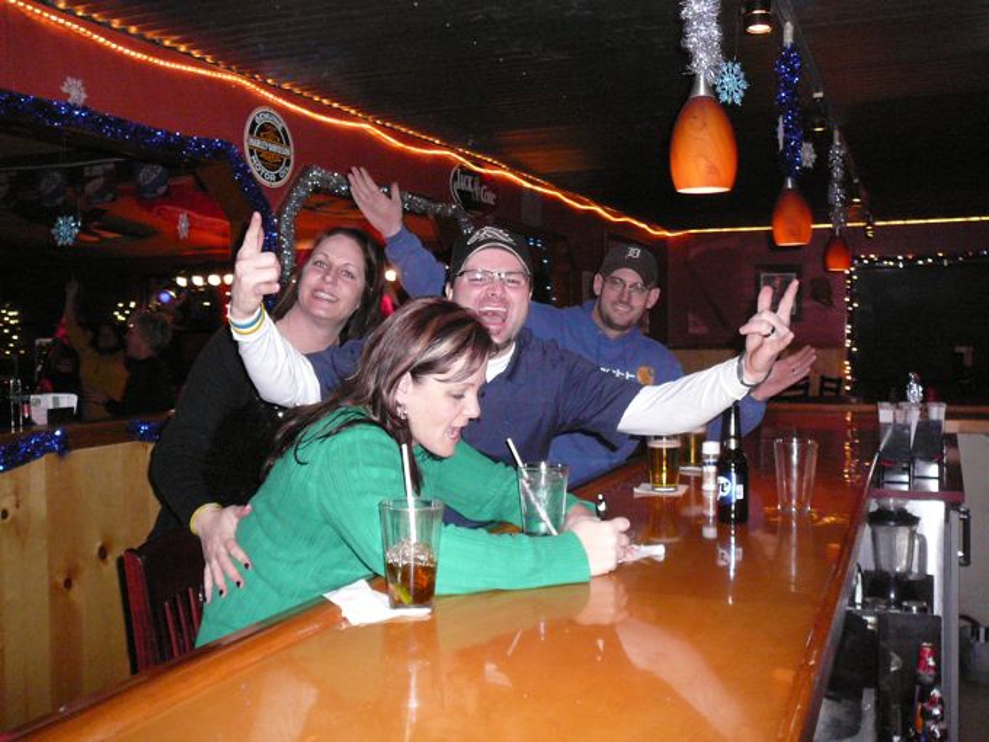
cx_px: 494
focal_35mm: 35
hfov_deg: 52.6
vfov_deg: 40.7
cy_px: 371
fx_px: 1000
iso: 400
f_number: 2.8
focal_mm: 5.2
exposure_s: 1/30
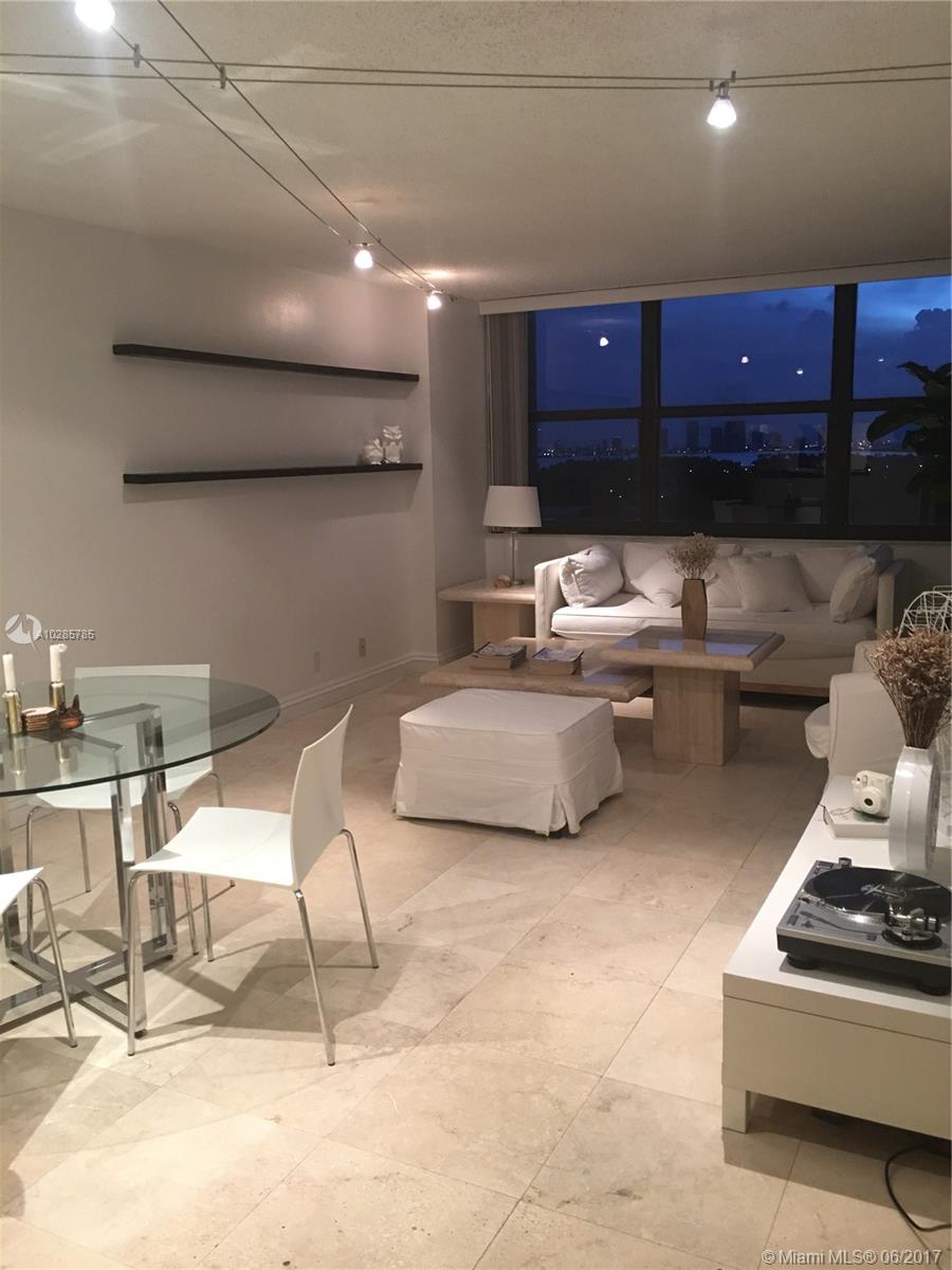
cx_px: 476
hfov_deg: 48.2
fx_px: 1063
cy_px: 635
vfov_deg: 61.7
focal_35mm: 29
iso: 64
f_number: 2.2
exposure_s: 1/15
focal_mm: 4.15
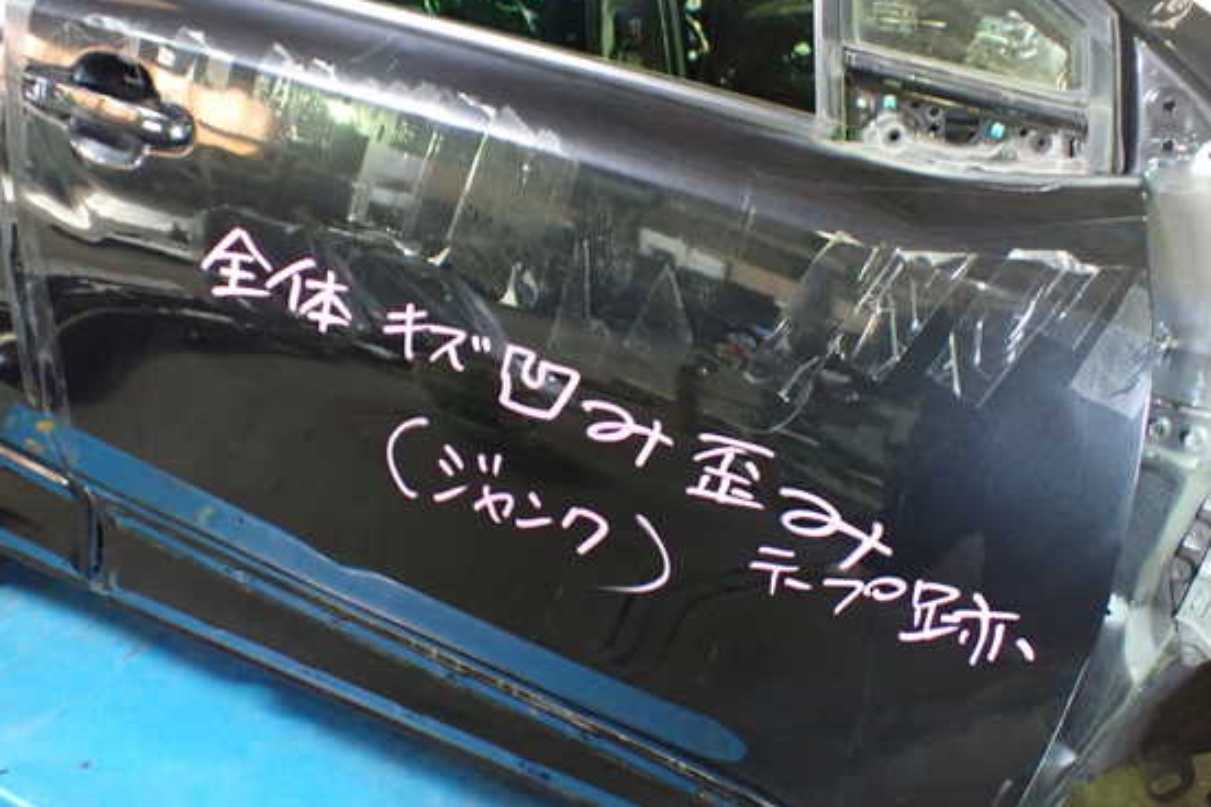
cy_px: 374
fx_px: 1143
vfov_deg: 38.8
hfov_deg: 55.8
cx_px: 571
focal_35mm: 34
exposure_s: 1/30
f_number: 2.3
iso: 800
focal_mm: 5.4
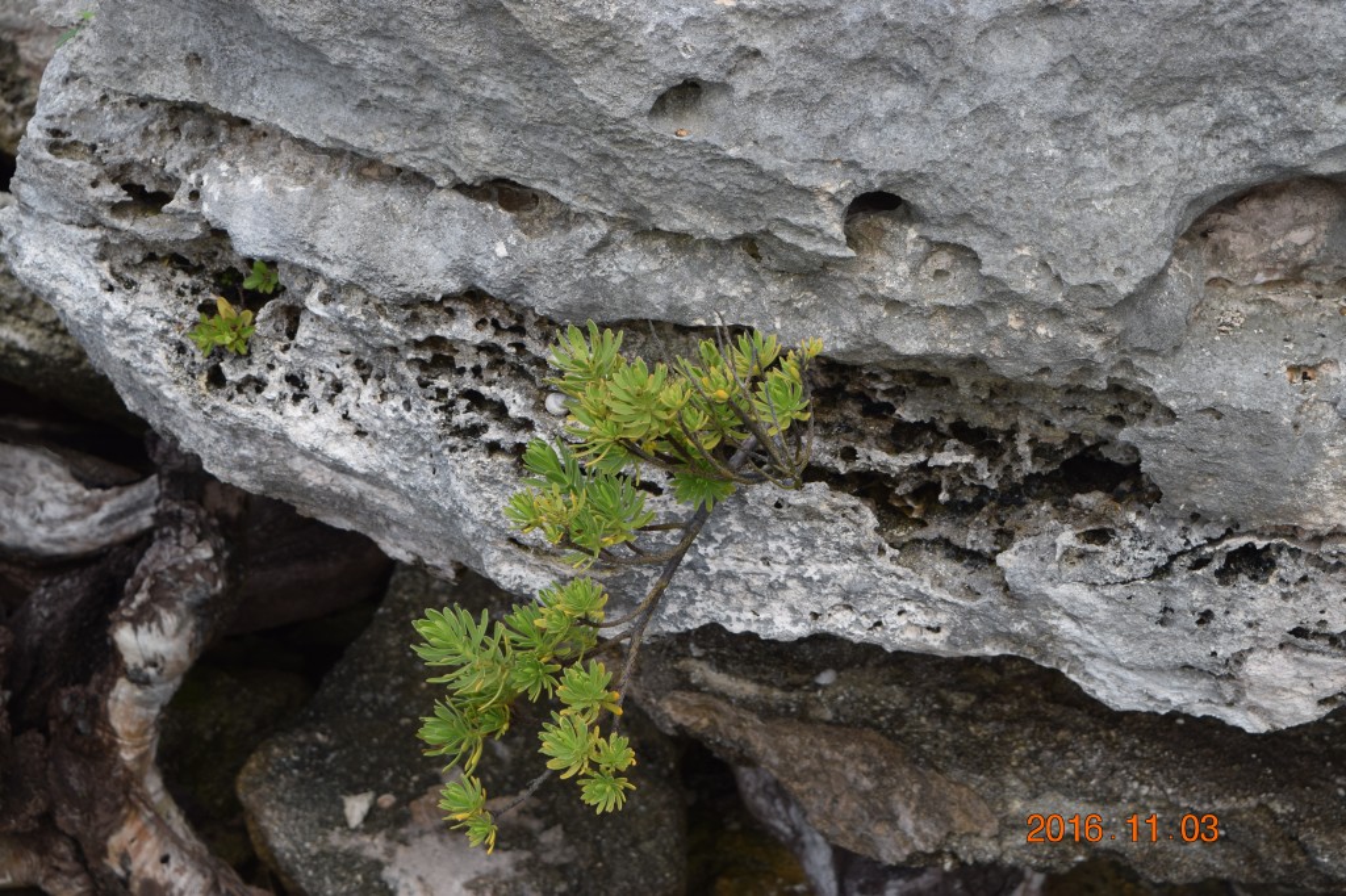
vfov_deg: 16.5
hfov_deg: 24.6
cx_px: 673
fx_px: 3083
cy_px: 448
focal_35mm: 82
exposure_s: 1/250
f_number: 8
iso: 250
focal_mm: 55
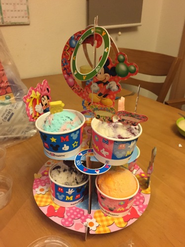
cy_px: 124
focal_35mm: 29
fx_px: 207
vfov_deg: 61.7
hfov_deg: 48.2
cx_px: 92
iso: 250
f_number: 2.2
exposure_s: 1/30
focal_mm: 4.15
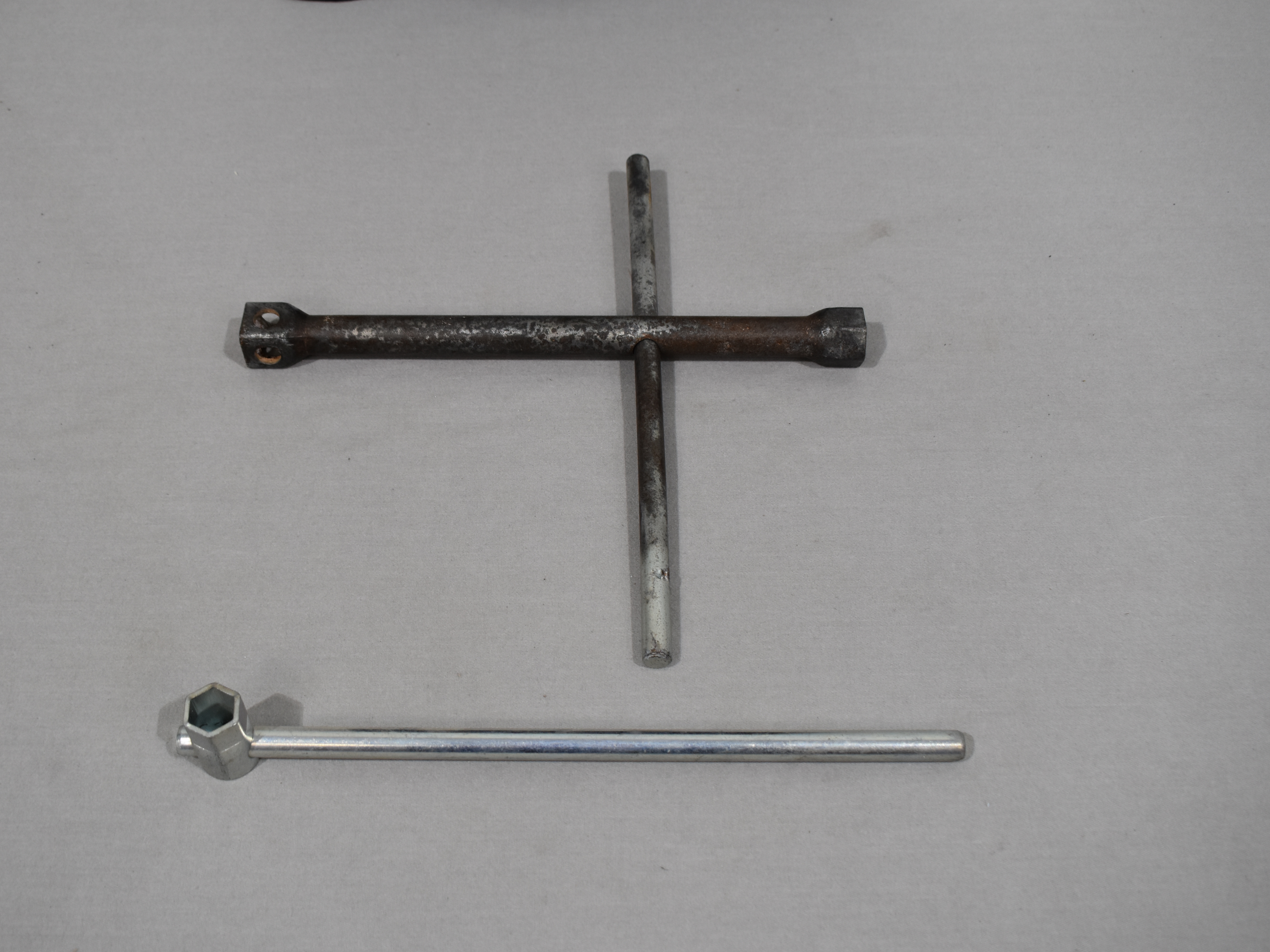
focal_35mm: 39
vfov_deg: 36.8
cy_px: 476
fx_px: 1431
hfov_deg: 47.8
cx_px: 574
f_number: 5.6
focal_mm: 24
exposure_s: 1/125
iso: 400
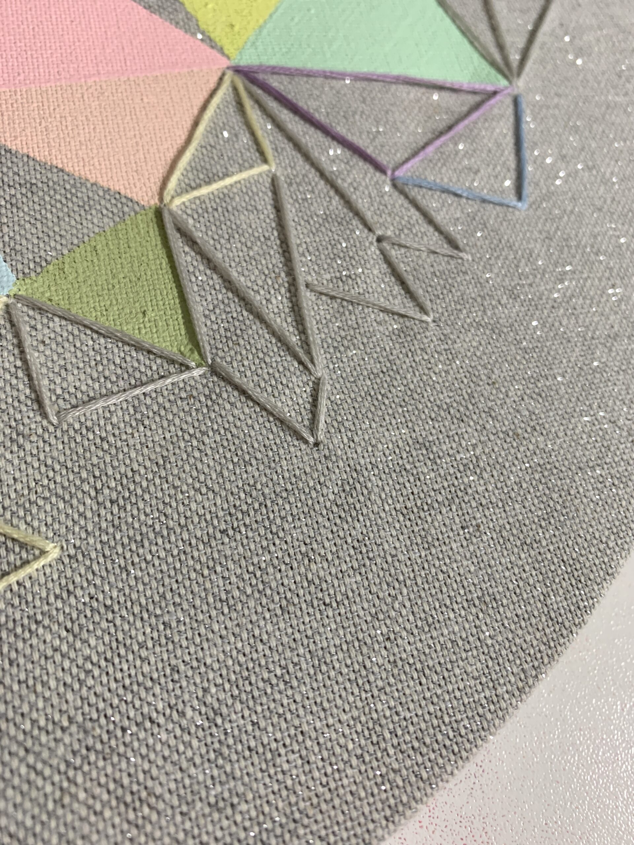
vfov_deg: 67.3
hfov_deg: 53.1
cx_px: 317
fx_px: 635
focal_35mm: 26
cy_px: 422
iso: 80
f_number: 1.8
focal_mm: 4.25
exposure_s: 1/50
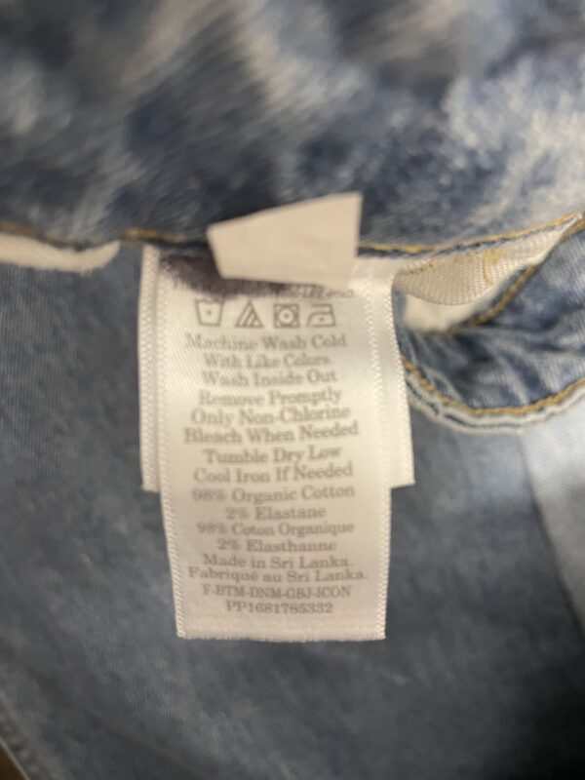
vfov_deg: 67.3
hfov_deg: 53.1
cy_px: 390
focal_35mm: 26
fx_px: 586
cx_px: 292
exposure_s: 1/60
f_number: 1.6
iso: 250
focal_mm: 4.2
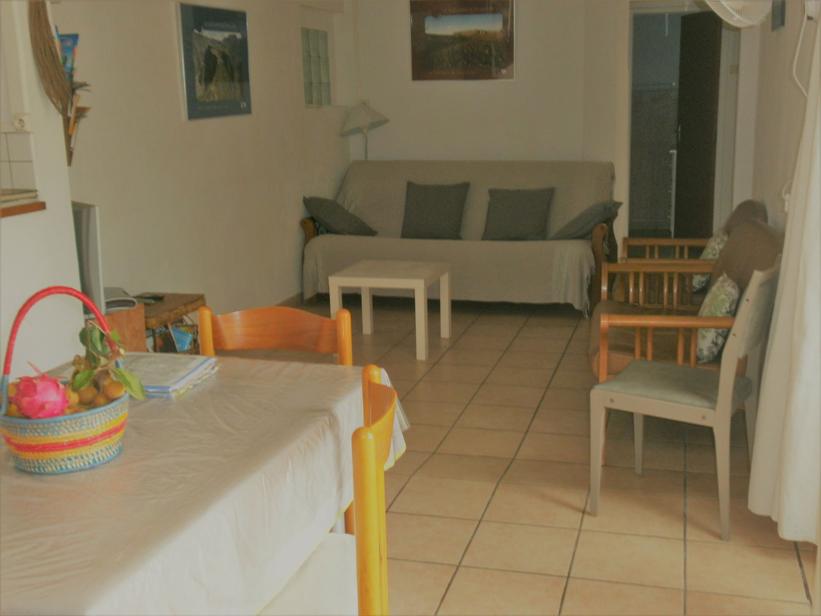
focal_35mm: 39
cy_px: 308
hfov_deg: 47.9
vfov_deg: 36.8
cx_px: 410
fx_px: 925
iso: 125
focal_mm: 6.9
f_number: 3.4
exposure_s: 1/40
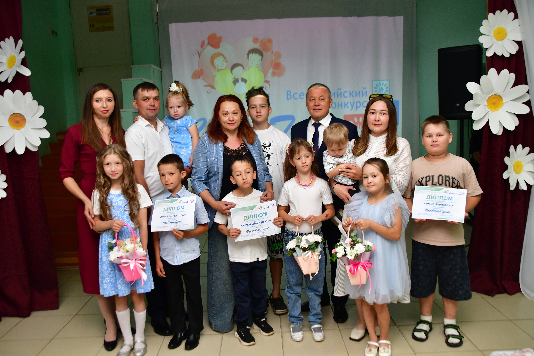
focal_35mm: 30
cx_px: 267
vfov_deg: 43.6
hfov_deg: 61.9
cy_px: 178
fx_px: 445
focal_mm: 20
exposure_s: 1/250
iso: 720
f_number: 3.5
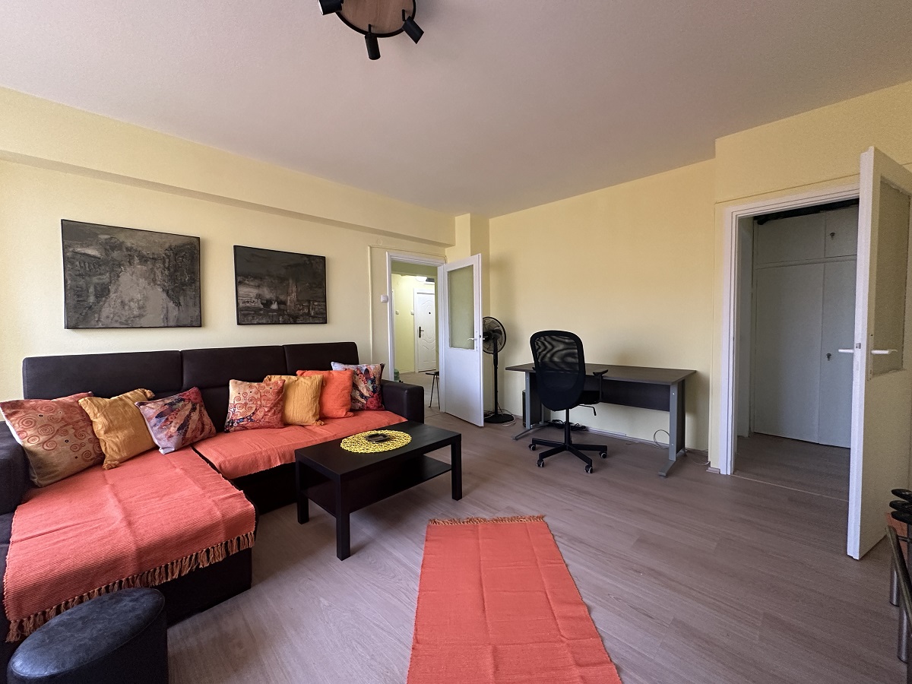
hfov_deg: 102.1
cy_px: 342
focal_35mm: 14
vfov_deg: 85.7
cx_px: 456
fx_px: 369
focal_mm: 2.22
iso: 400
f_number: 2.2
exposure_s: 1/60
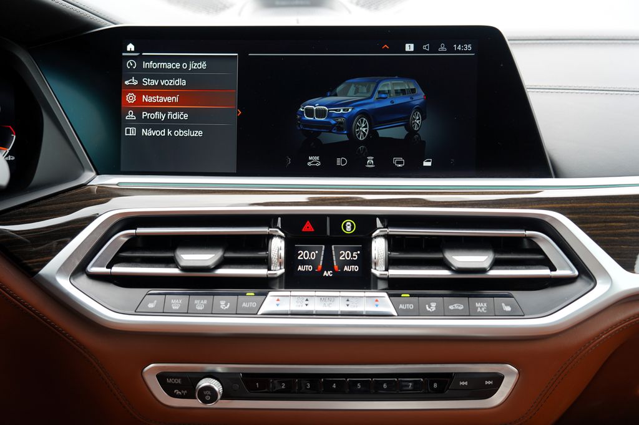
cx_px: 320
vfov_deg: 31.2
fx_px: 763
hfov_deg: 45.4
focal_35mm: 43
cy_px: 212
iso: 100
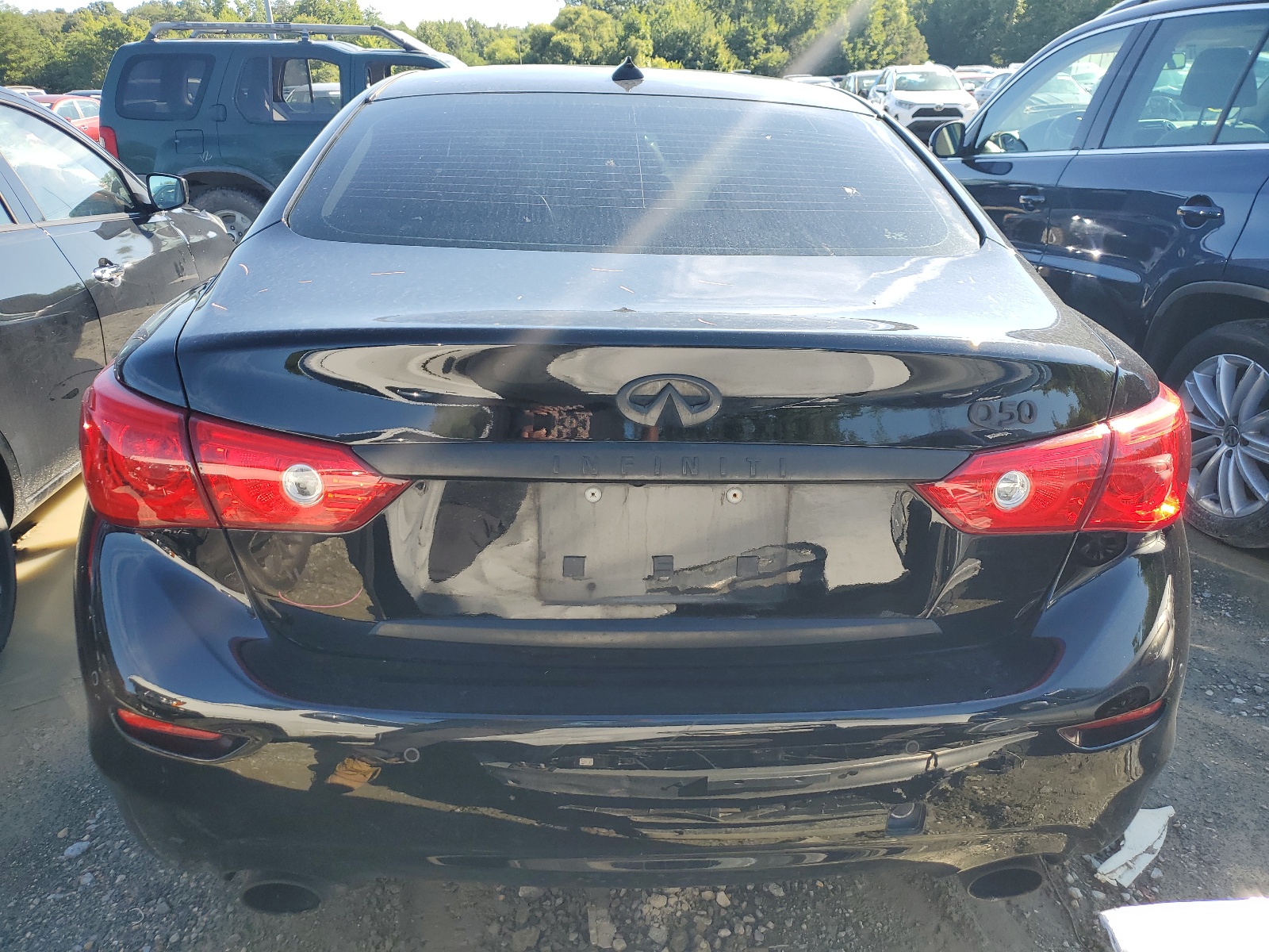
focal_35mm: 26
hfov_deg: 67.3
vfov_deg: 53.1
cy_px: 476
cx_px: 634
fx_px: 953
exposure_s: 1/769
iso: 50
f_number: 1.5
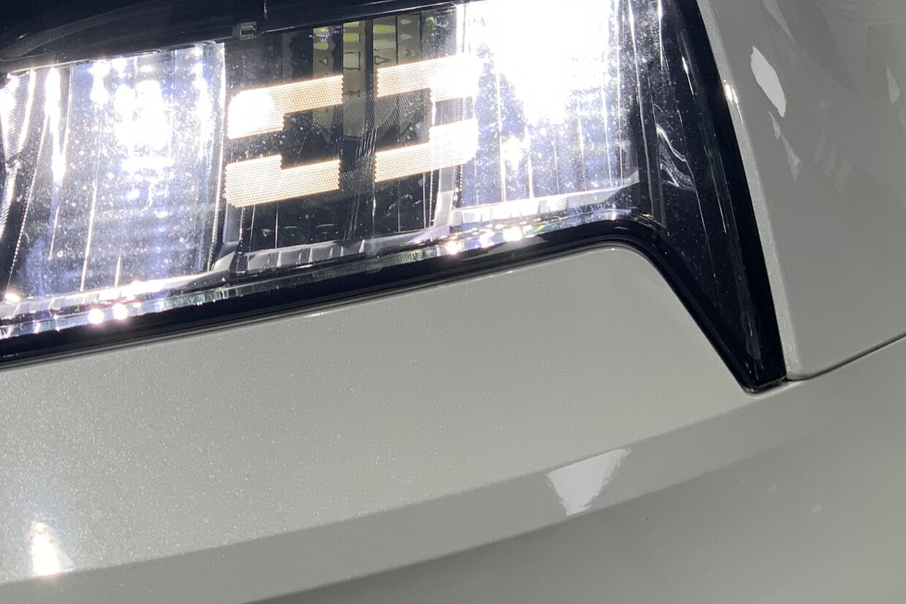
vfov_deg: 12.2
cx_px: 380
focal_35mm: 112
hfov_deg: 18.3
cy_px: 144
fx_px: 2818
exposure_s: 1/97
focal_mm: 6
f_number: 2.4
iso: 16
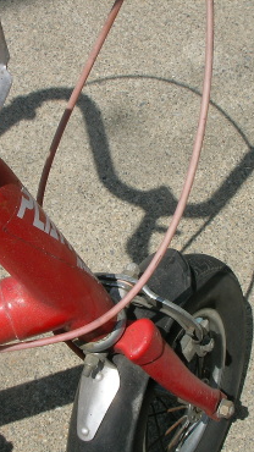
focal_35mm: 56
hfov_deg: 21.4
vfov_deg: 37.2
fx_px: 671
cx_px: 95
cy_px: 228
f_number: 5.6
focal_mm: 6.3
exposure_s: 1/325
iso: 50
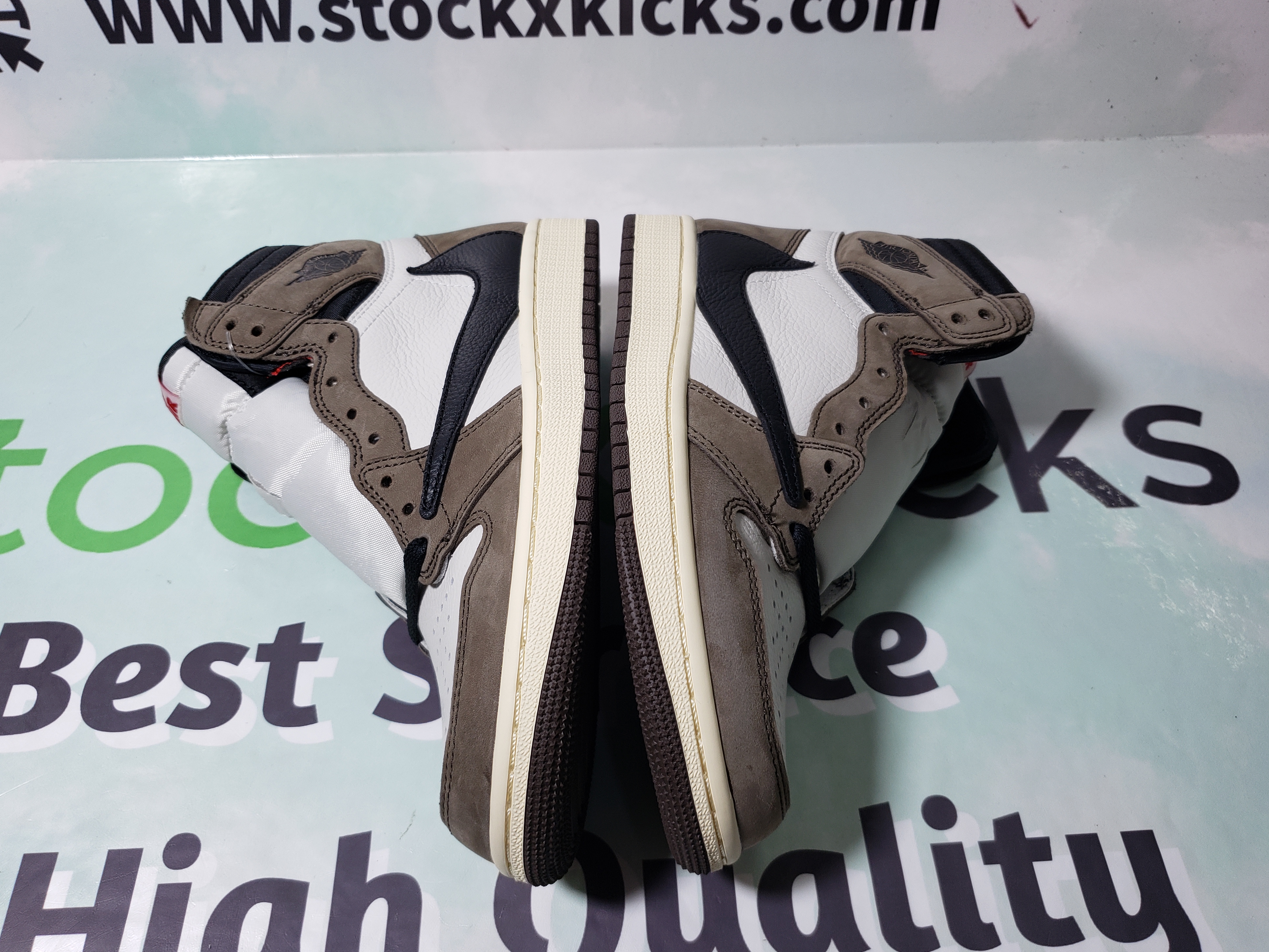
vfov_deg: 51.4
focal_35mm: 27
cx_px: 623
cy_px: 470
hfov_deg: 65.3
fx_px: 990
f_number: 1.5
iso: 50
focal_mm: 4.3
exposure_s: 1/419
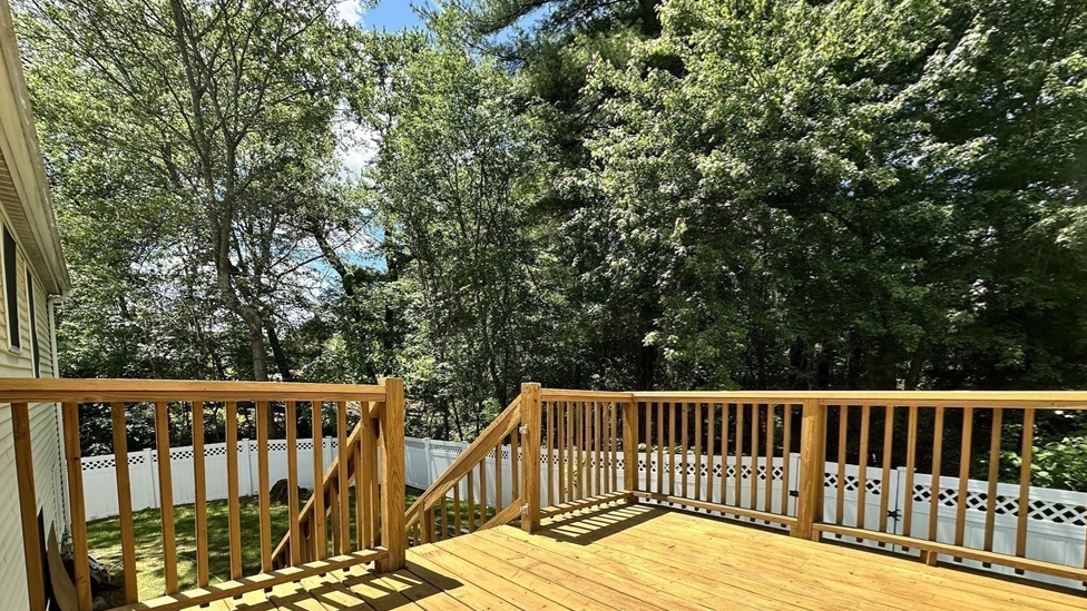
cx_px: 566
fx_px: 461
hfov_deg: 99.3
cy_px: 423
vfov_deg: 64.7
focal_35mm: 16
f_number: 2.2
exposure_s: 1/1276
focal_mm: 2.22
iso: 40
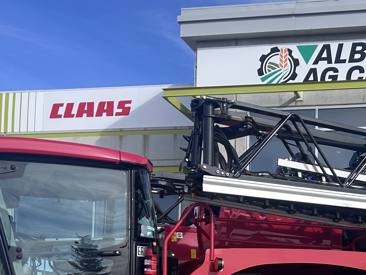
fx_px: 687
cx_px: 362
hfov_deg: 28.1
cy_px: 279
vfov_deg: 21.7
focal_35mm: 65
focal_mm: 5.7
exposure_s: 1/3077
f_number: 1.5
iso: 50
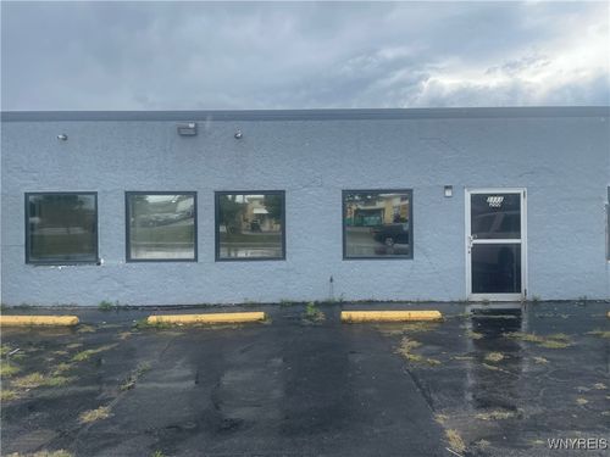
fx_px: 458
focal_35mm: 26
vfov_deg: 53.1
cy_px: 228
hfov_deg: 67.3
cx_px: 305
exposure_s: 1/955
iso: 32
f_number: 1.6
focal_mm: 4.2
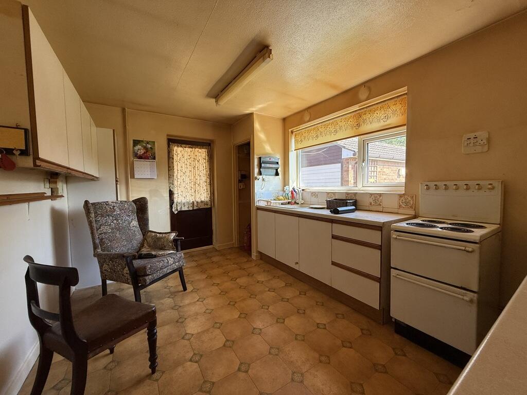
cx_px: 264
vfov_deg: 85.7
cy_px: 198
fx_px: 213
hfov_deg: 102.1
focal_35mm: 14
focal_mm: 2.22
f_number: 2.2
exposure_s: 1/116
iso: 64
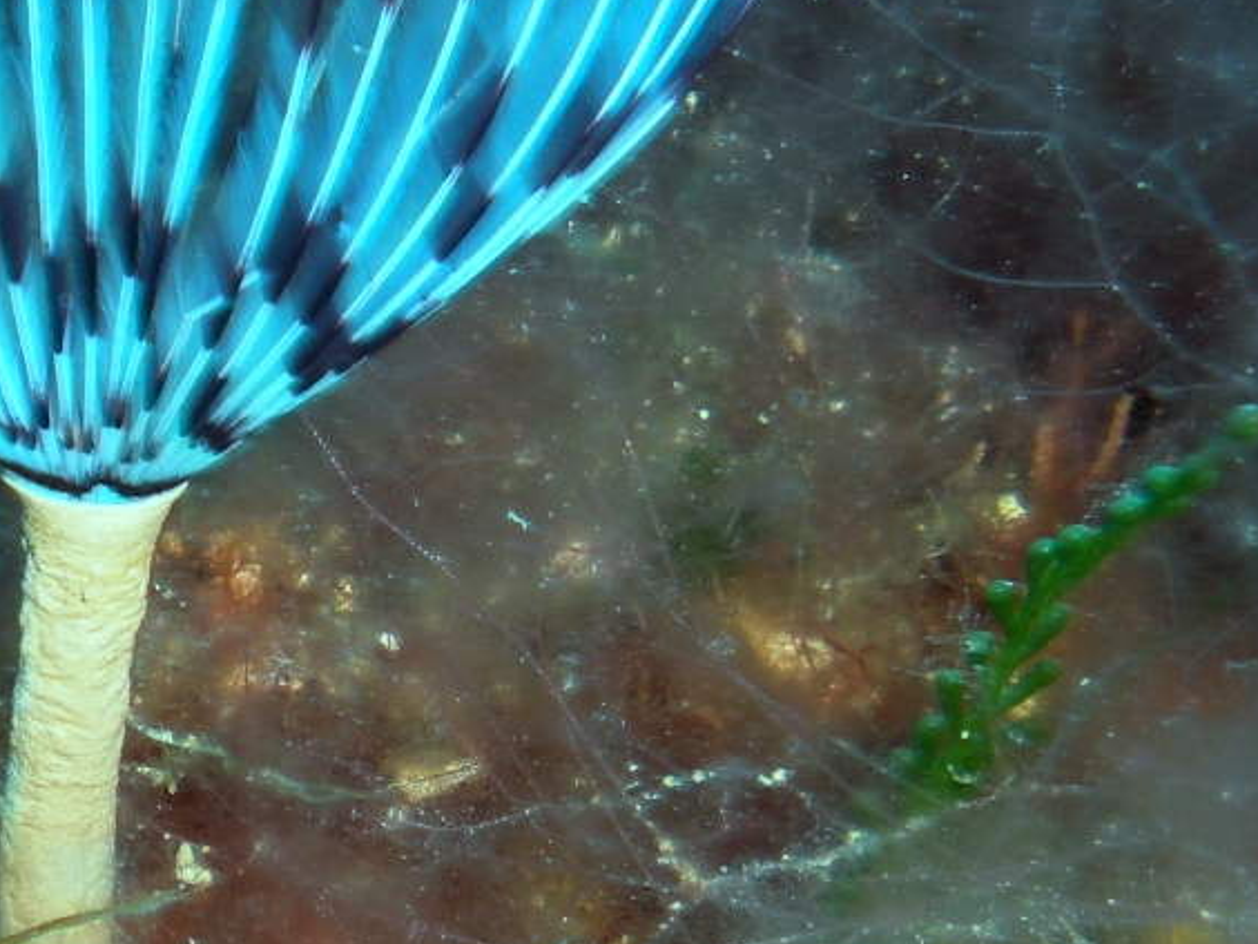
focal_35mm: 99
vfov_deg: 14.9
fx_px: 3598
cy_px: 362
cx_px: 171
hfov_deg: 19.5
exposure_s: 1/30
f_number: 4.6
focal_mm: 6.3
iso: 64
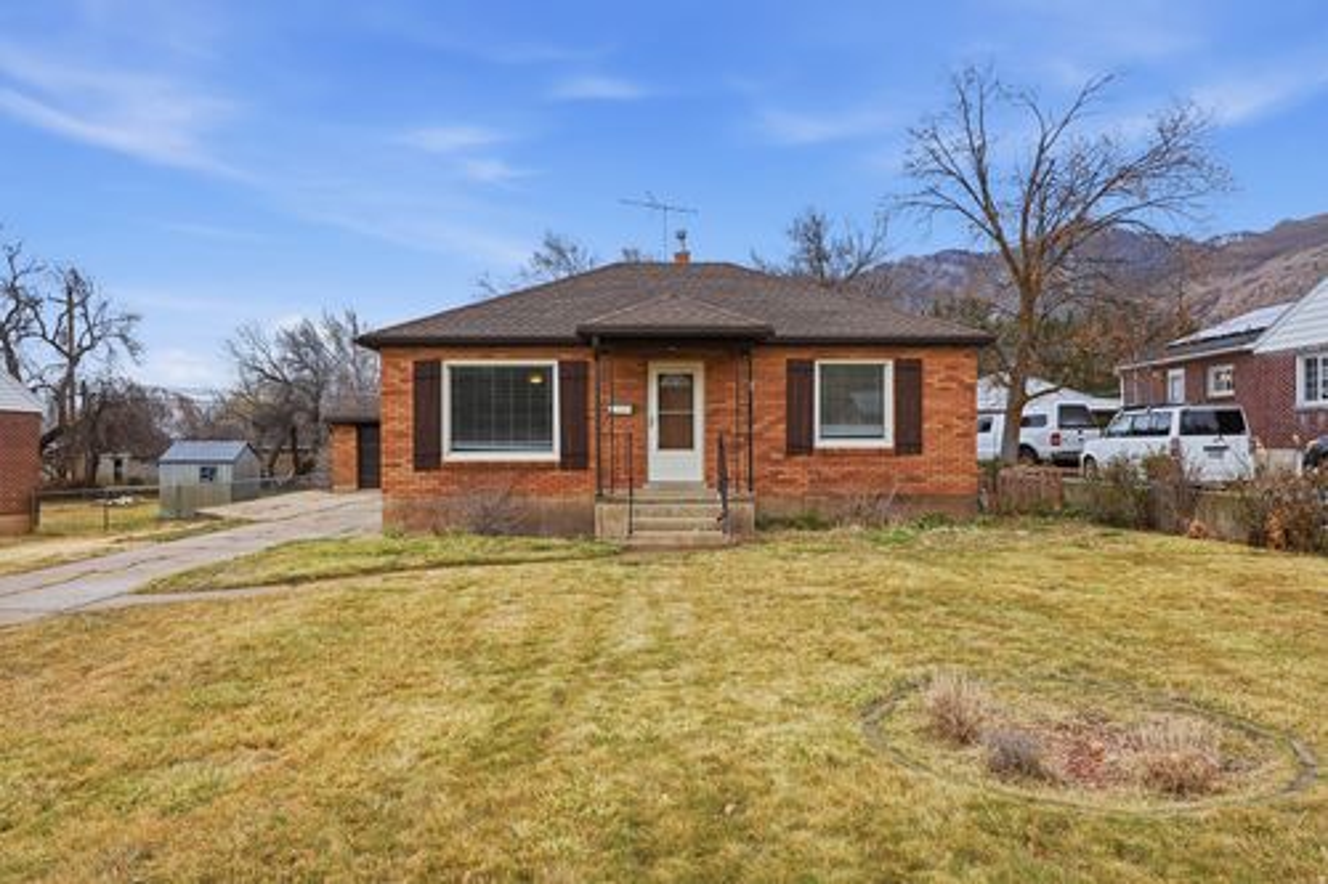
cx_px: 664
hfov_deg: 73.8
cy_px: 442
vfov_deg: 53.1
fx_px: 885
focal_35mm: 24
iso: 250
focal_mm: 24
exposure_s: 1/1250
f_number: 9
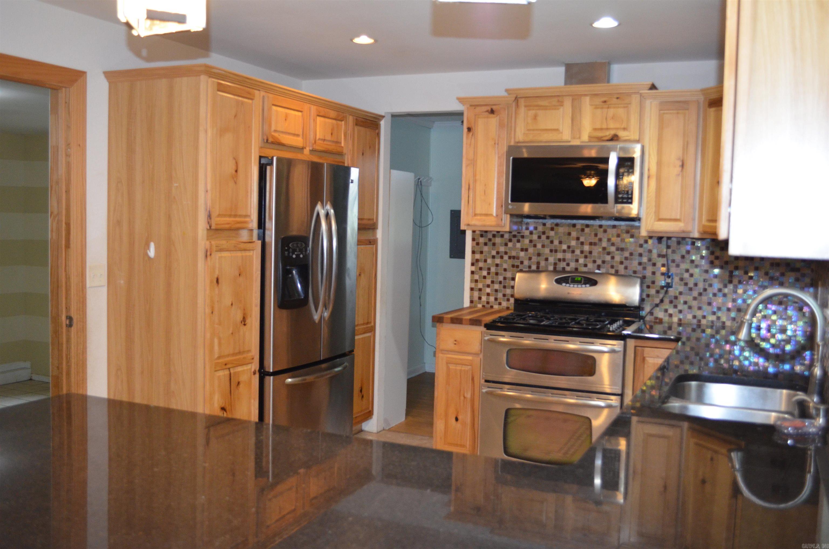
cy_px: 274
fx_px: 827
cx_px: 414
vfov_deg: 36.7
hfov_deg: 53.2
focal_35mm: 36
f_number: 4
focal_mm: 24
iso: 1400
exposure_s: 1/60
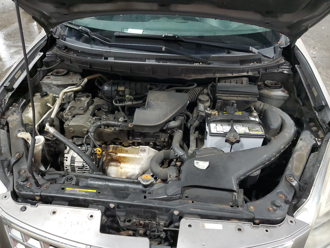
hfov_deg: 67.3
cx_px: 165
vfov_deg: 53.1
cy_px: 124
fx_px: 248
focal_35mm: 26
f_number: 1.5
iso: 301
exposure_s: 1/40
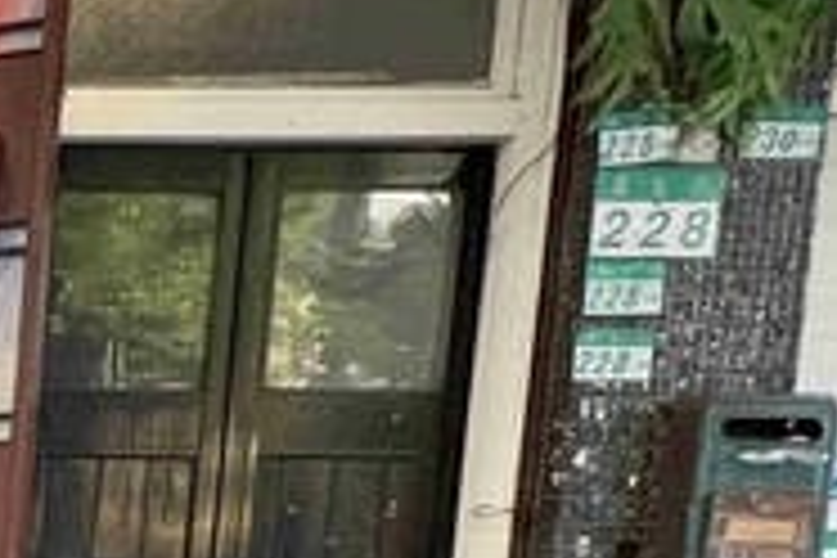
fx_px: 2023
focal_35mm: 87
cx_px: -1008
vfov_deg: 14.1
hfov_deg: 15.9
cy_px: 963
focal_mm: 1.57
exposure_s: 1/121
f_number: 1.8
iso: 100
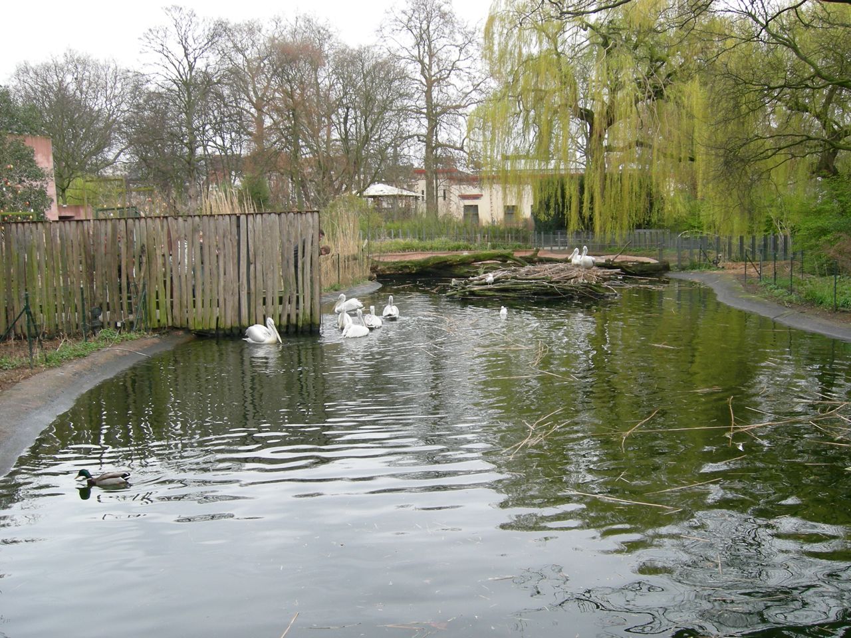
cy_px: 319
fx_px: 885
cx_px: 426
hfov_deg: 51.4
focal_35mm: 36
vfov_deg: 39.7
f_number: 4.3
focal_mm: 7.5
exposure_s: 1/117
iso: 64
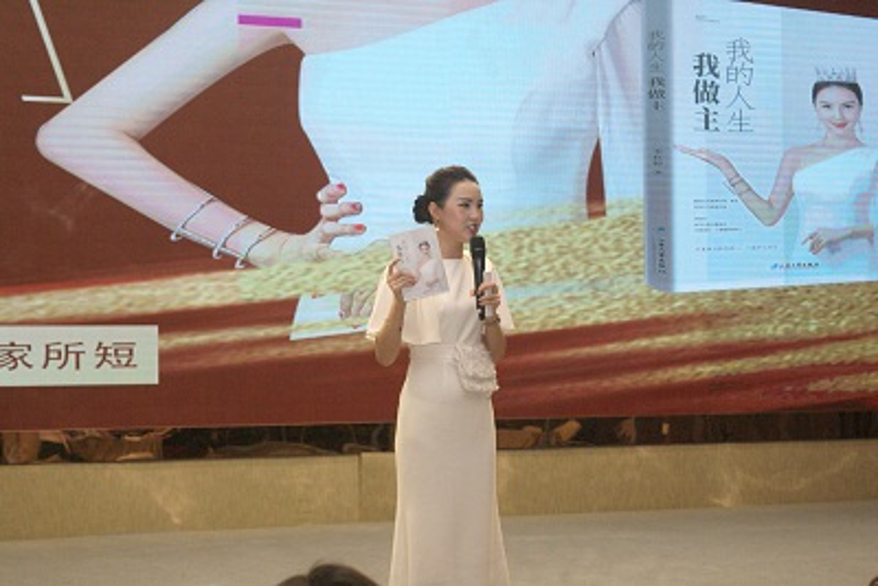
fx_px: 2196
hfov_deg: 22.6
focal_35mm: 90
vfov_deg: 15.2
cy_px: 293
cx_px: 439
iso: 1600
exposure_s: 1/125
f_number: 5.6
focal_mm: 60
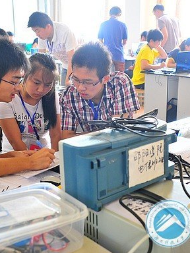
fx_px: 395
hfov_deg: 27.0
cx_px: 99
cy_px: 126
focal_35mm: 54
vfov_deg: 35.5
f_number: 4
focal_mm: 24
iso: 500
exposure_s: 1/30
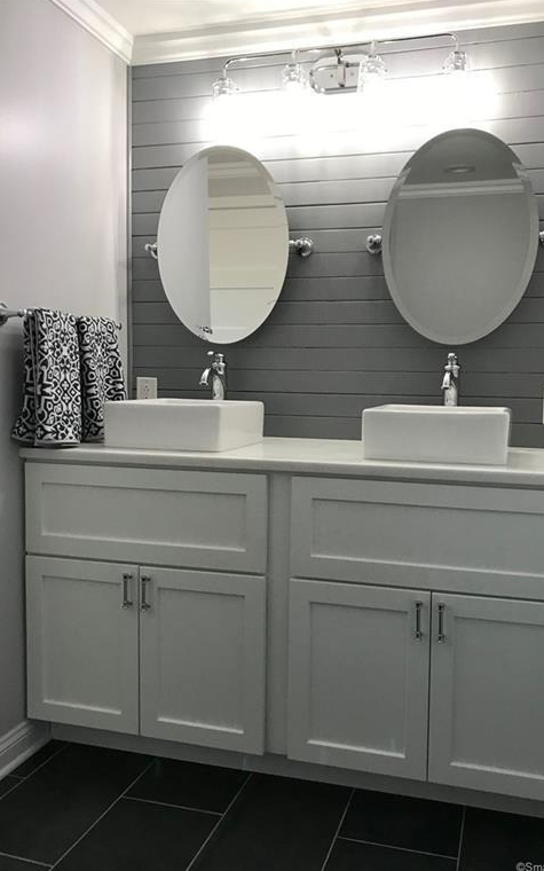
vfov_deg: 62.9
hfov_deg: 41.7
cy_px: 436
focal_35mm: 30
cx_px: 310
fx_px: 712
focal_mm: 3.99
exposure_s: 1/30
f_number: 1.8
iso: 32
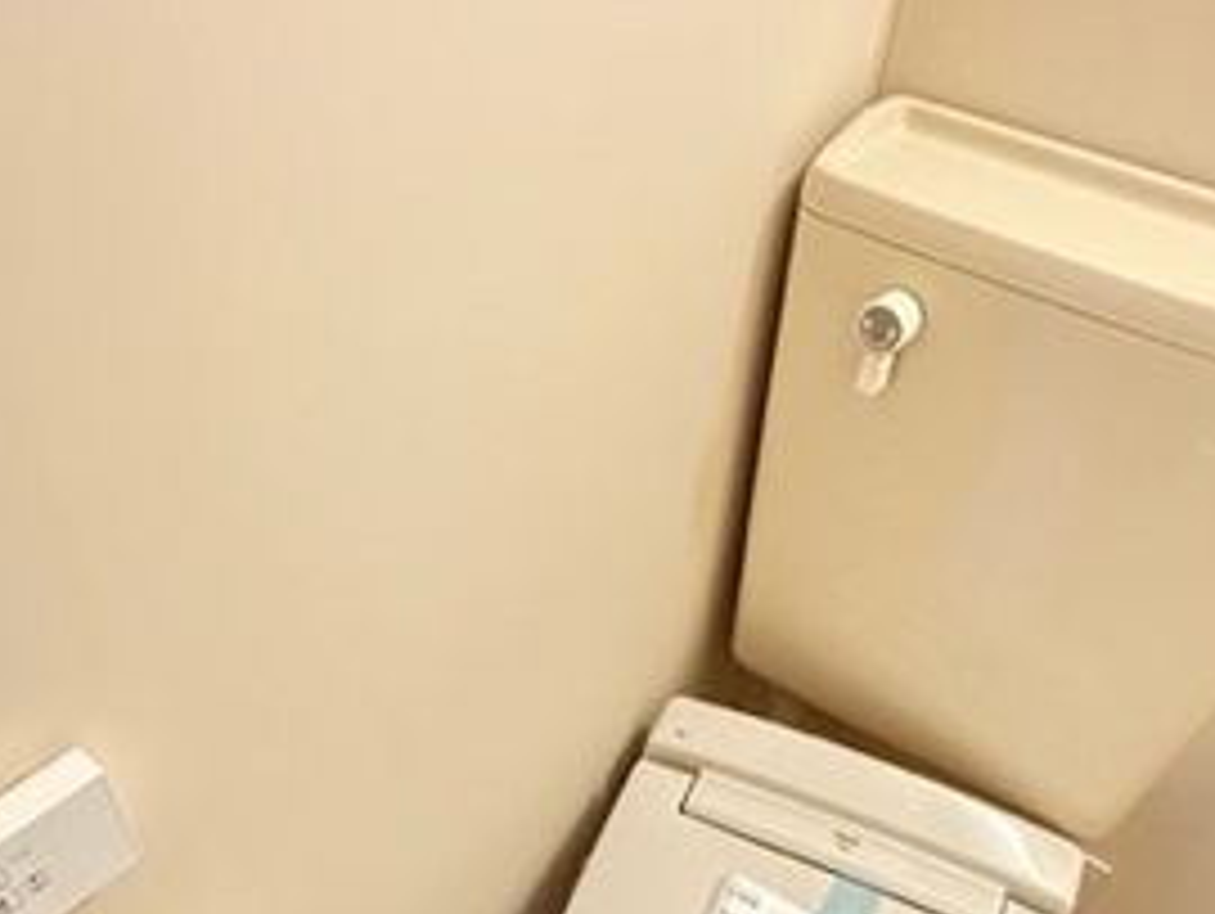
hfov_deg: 61.6
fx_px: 1019
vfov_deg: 46.1
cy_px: 716
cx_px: 648
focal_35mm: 29
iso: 1250
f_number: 2.2
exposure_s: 1/30
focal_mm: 2.22
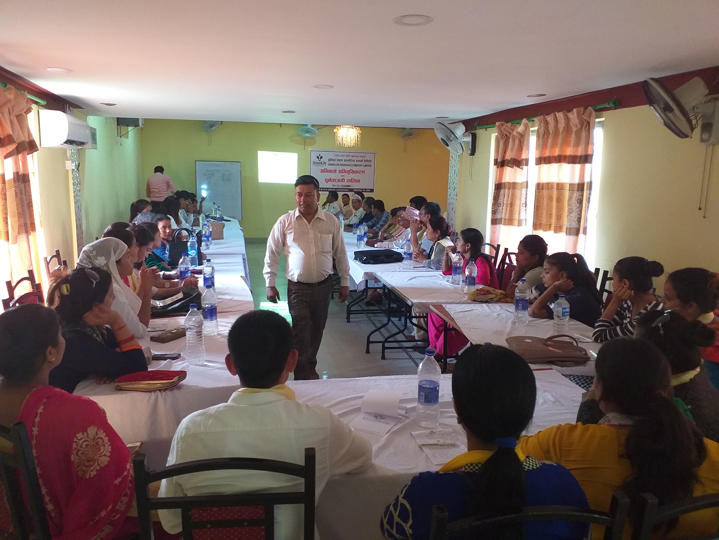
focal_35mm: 27
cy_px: 270
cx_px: 360
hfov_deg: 65.3
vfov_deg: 51.4
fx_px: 561
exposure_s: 1/25
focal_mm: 3.6
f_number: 1.9
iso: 160
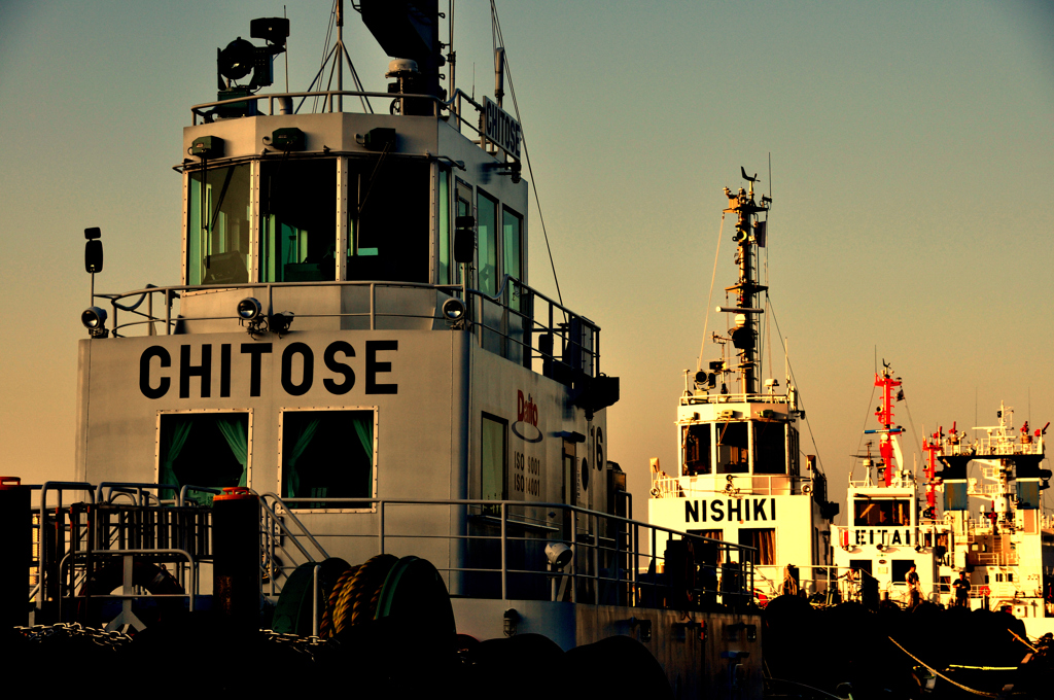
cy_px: 350
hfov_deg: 19.5
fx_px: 3070
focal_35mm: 105
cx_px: 527
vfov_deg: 13.0
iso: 400
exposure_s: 1/640
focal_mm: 70
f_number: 9
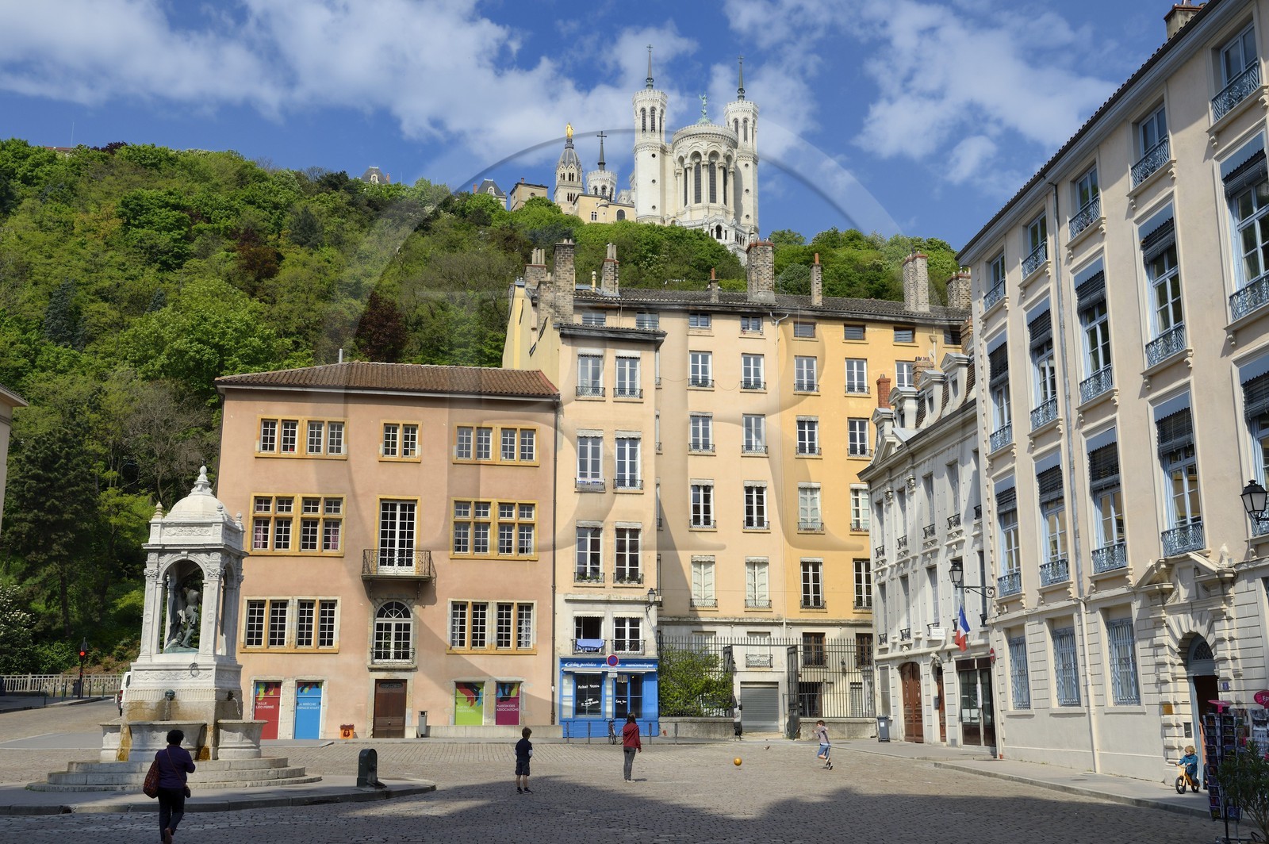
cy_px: 422
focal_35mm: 38
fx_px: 1338
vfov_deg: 35.0
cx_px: 634
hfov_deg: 50.7
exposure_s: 1/320
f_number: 13
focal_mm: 38
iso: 200
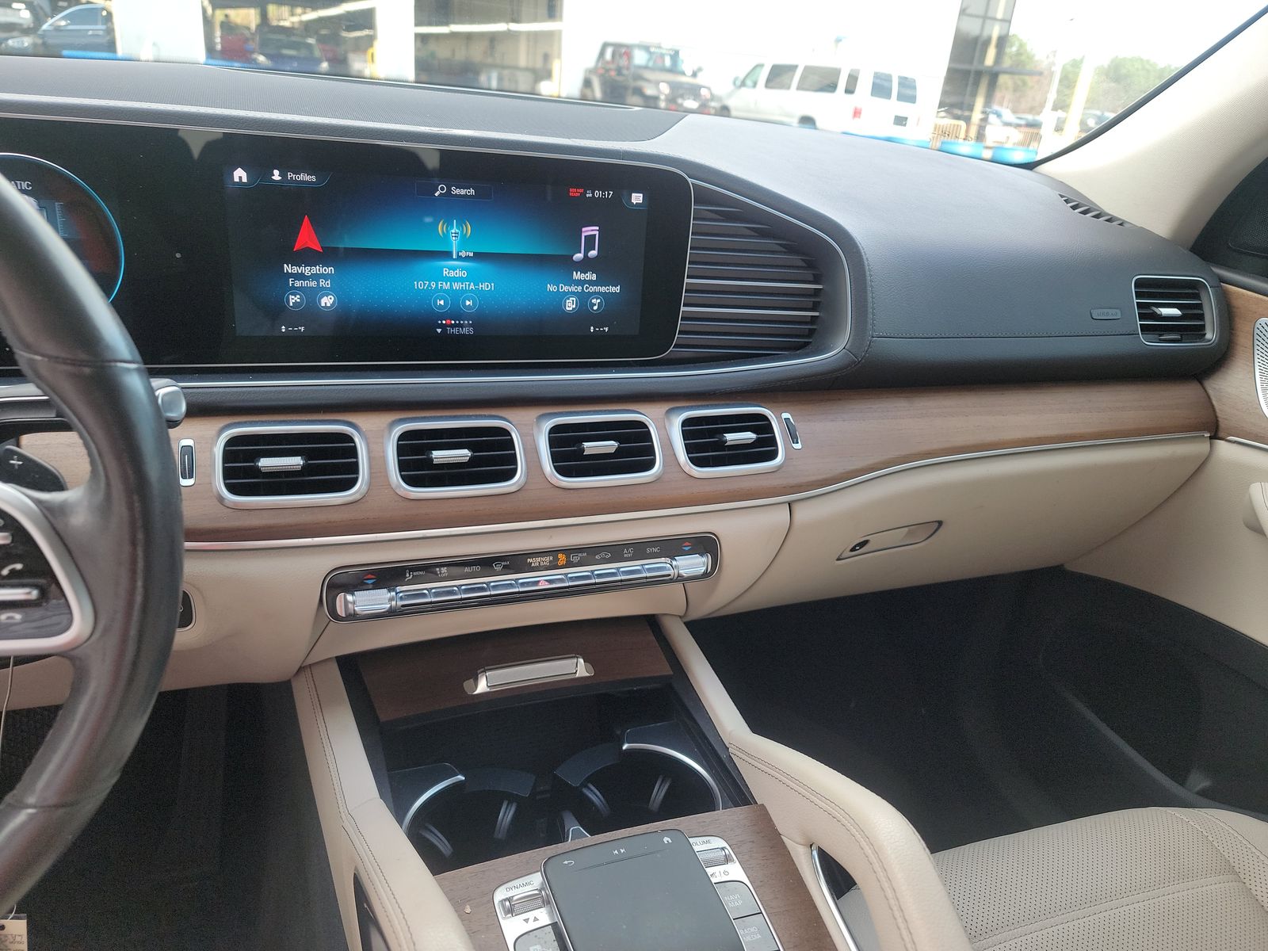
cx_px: 634
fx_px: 879
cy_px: 476
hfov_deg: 71.6
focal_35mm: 24
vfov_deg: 56.8
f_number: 1.8
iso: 52
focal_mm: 6.7
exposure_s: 1/59
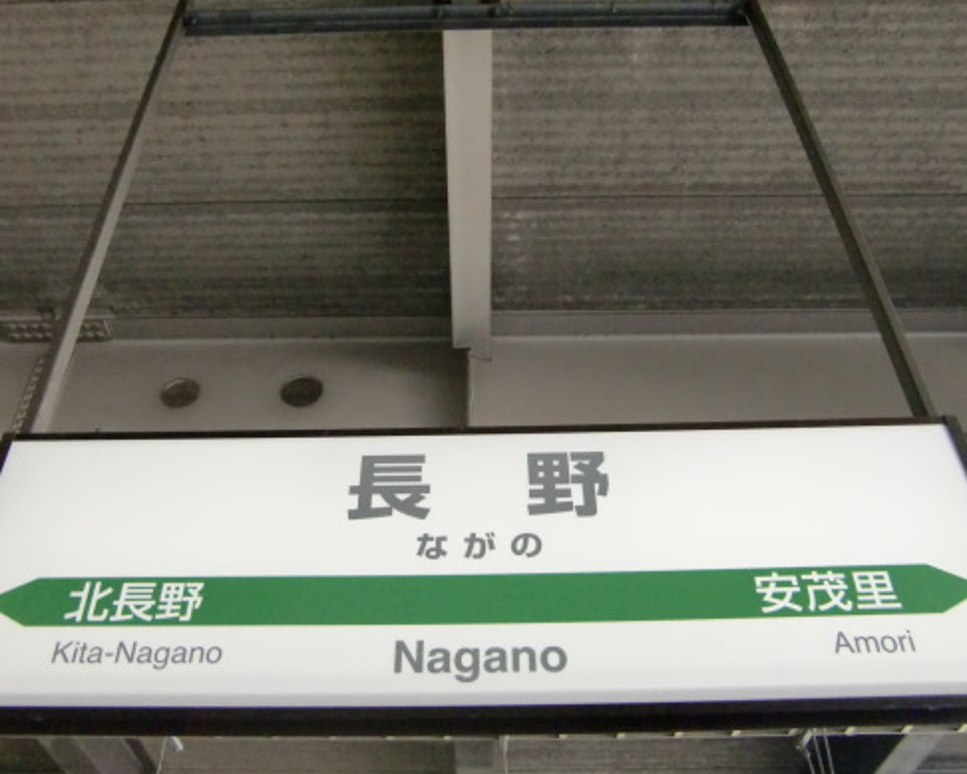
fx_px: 1031
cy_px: 356
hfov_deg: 50.3
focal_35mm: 36
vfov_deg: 41.1
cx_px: 470
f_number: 2.6
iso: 640
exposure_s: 1/60
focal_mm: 4.9
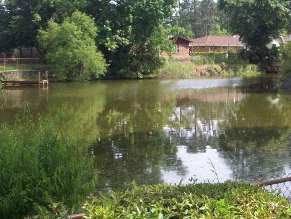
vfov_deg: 19.6
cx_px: 271
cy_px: 124
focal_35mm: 75
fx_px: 631
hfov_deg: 25.1
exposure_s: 1/460
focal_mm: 6.2
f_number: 2.8
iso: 80
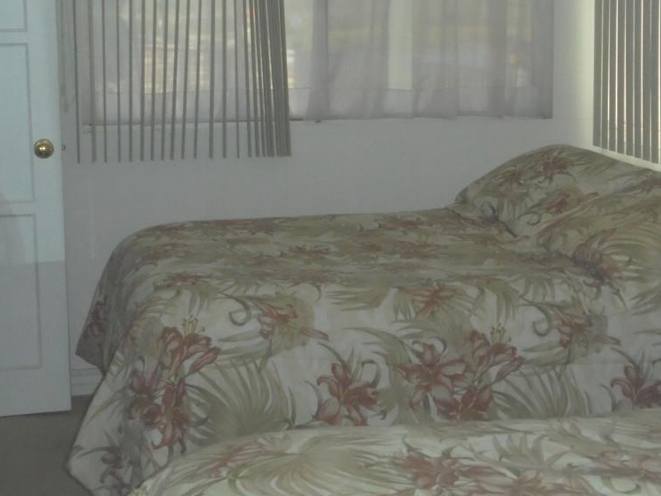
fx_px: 1280
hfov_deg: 28.9
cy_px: 173
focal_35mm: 67
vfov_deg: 21.9
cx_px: 399
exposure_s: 1/1000
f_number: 4.8
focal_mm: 8.9
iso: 400
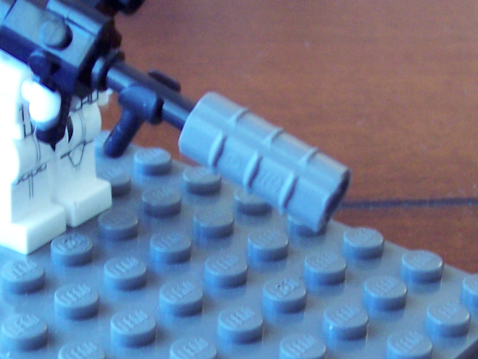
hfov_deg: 18.2
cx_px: 191
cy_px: 246
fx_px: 1492
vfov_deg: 13.7
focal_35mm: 108
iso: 200
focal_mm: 8
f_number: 3.4
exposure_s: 1/10
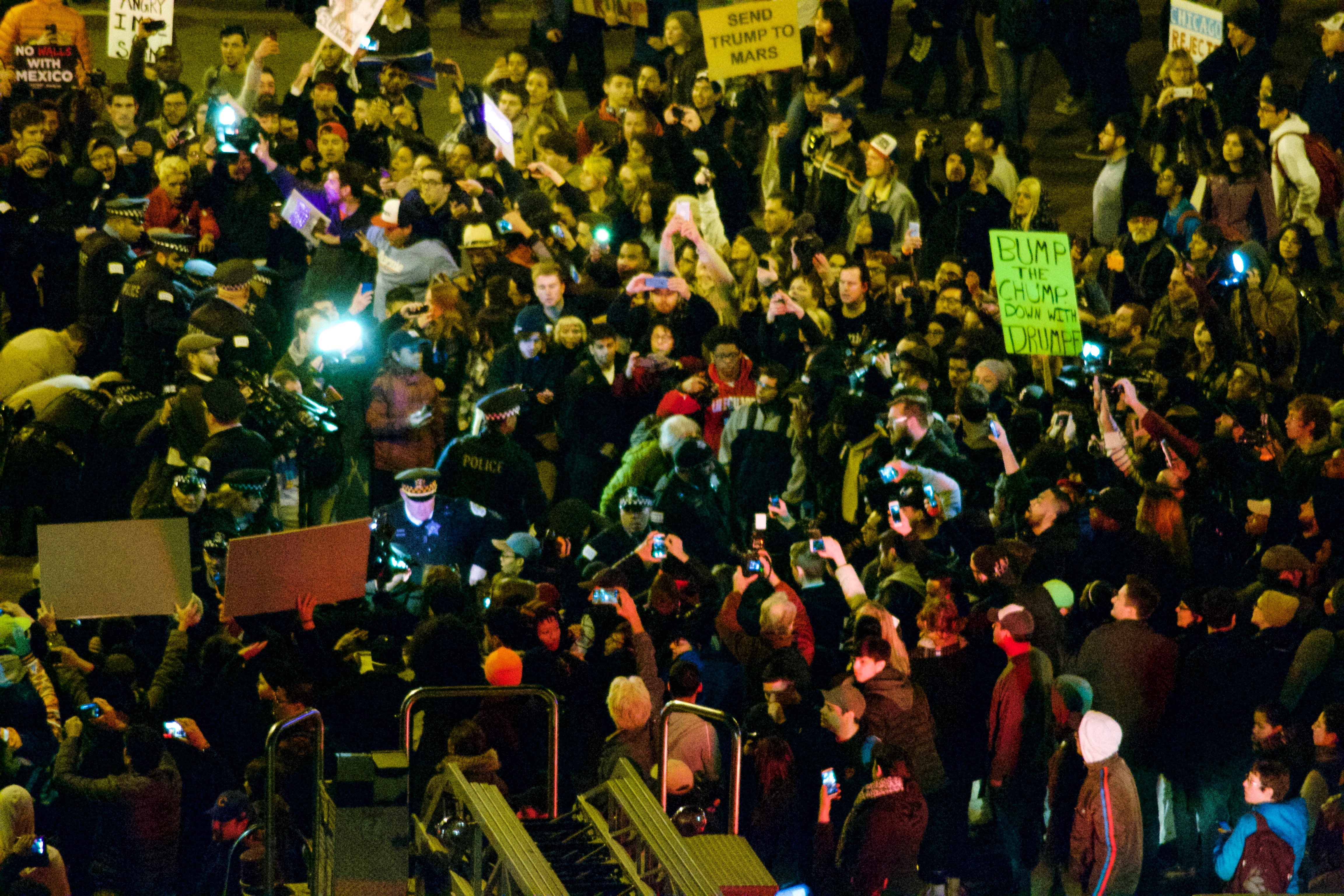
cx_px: 672
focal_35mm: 202
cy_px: 448
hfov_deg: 10.2
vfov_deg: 6.8
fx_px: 7559
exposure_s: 1/80
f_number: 4.2
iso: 12800
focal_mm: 135
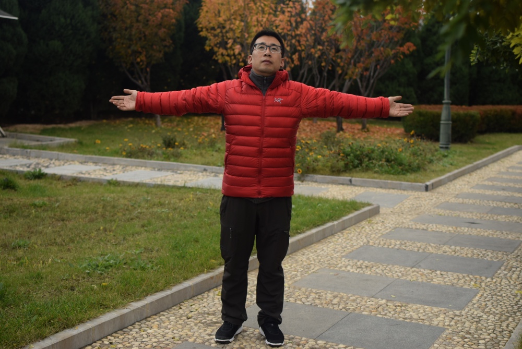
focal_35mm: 52
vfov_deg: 25.8
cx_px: 261
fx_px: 762
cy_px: 174
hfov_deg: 37.8
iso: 100
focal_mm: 35
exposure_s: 1/250
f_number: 2.5
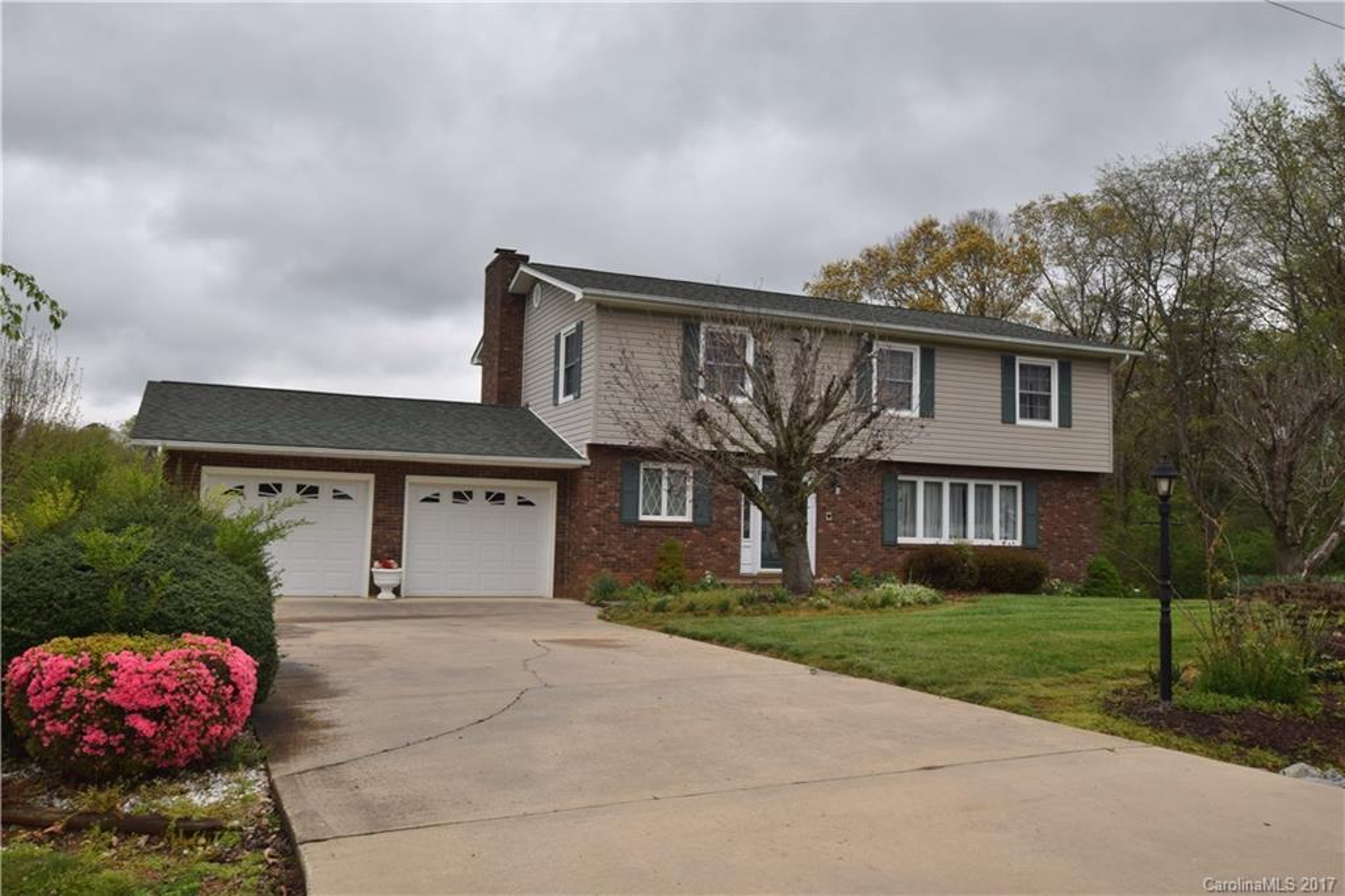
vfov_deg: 43.6
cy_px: 448
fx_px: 1120
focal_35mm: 30
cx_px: 672
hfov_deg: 61.9
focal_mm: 20
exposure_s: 1/200
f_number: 10
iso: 100
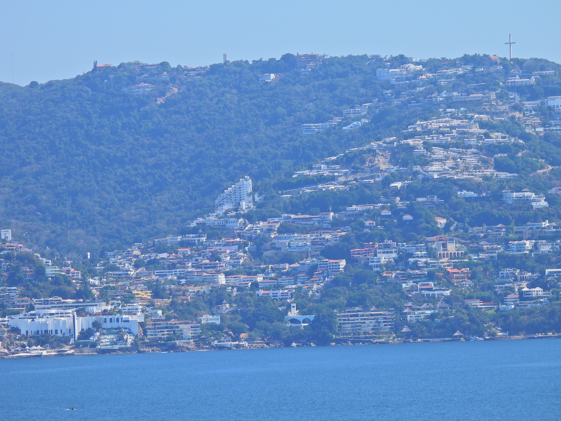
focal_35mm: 240
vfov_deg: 6.2
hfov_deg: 8.2
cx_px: 280
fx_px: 3890
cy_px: 210
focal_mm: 42.8
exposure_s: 1/1000
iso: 100
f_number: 4.5
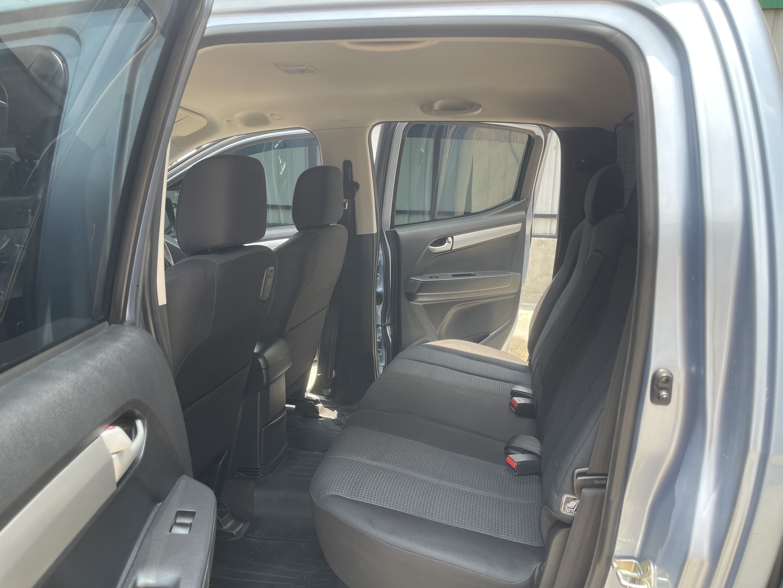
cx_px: 392
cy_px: 294
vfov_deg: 54.9
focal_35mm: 25
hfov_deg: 69.4
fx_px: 565
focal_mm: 5.1
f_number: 1.6
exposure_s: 1/332
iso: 32
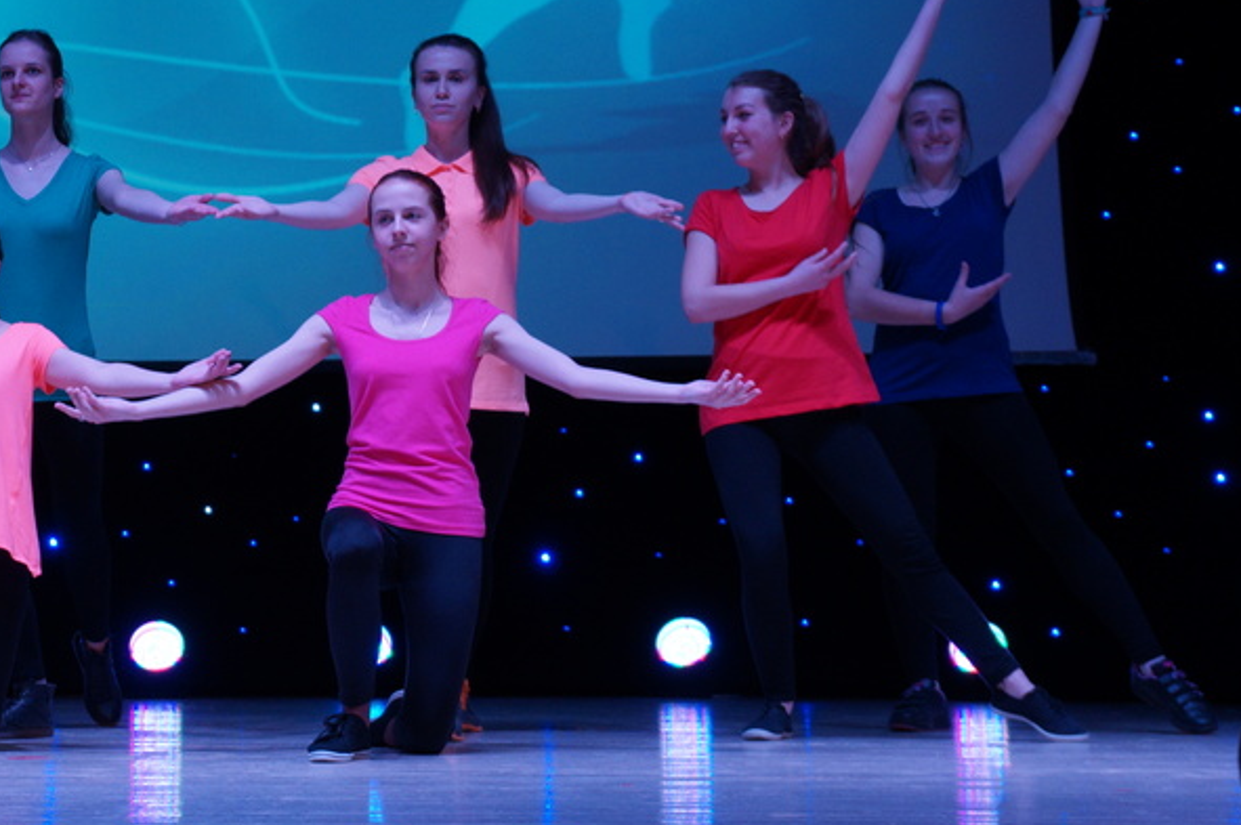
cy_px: 199
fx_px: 2687
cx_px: 378
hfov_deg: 25.8
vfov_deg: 17.4
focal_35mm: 78
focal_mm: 30
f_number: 4.5
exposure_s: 1/60
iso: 320
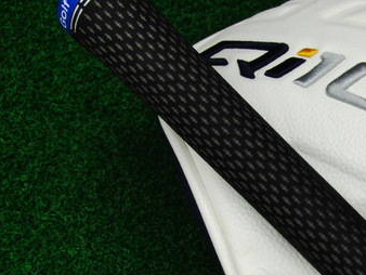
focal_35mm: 70
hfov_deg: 27.0
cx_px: 310
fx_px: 741
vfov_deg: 20.9
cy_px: 198
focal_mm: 6.42
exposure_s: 1/80
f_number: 3.6
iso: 250
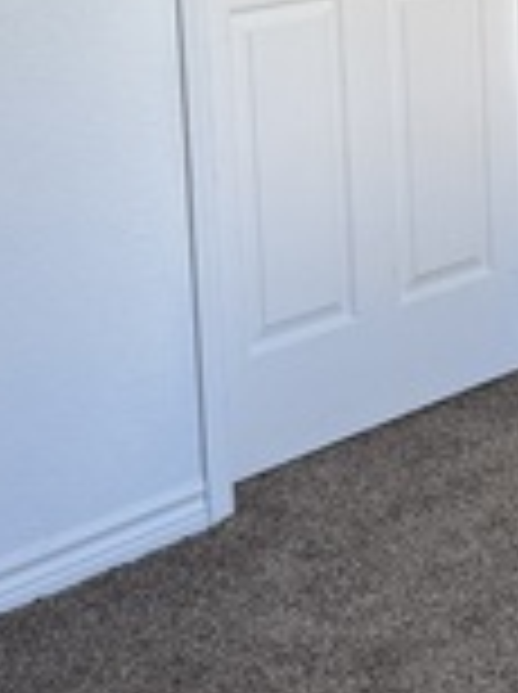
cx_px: 698
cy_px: -22
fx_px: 2001
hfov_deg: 14.1
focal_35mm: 100
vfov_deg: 19.1
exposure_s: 1/121
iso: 125
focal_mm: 6.76
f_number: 1.78
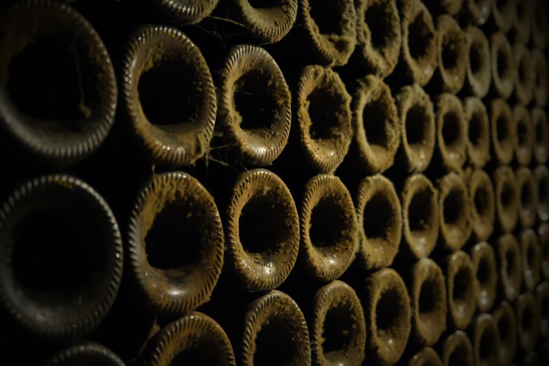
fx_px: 686
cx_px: 274
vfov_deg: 29.9
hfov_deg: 43.6
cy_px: 183
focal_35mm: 45
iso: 12800
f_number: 3.6
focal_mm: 30.2
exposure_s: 1/18
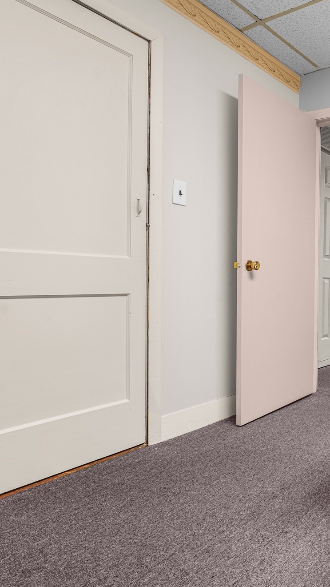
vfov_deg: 71.9
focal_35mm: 26
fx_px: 404
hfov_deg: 37.0
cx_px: 367
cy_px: 287
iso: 100
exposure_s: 1/5
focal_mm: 16
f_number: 8
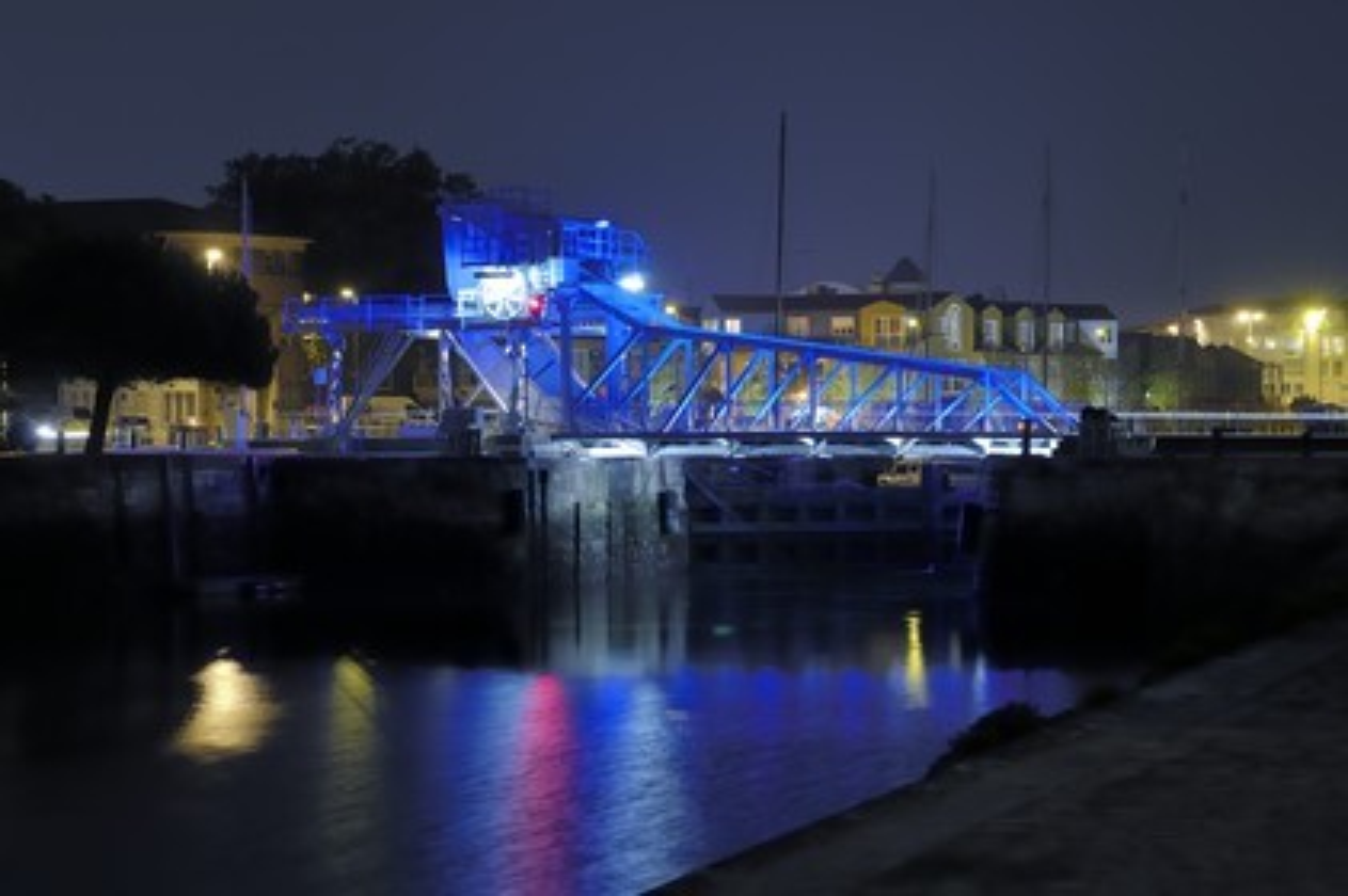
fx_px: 3928
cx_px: 674
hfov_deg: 19.5
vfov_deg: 13.0
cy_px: 448
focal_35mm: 105
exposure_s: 4.5
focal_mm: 70
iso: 100
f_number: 6.3
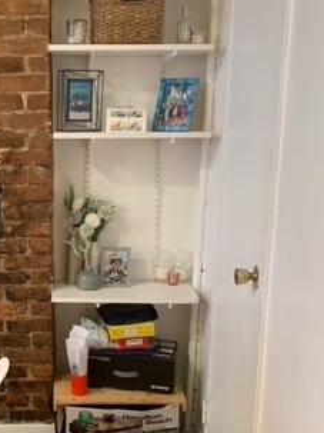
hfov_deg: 25.7
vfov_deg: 34.3
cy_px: 320
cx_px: 29
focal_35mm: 55
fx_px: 687
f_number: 1.8
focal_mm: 4.25
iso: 400
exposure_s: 1/40
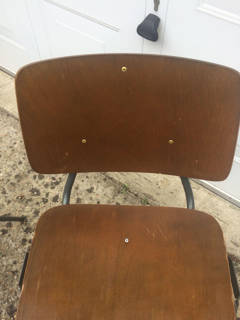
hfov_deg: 48.2
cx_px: 120
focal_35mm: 29
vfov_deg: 61.7
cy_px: 160
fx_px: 268
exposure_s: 1/360
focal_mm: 4.15
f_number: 2.2
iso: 32
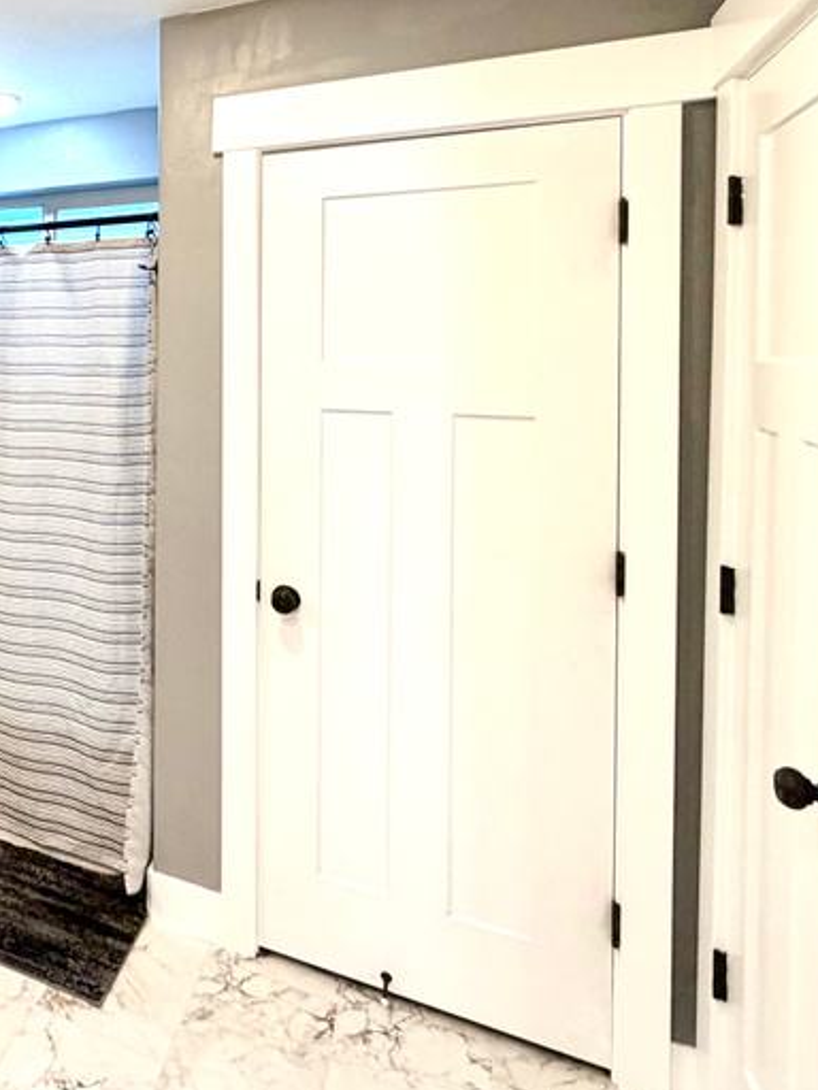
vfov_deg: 61.8
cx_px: -104
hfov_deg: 39.5
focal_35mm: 28
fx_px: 882
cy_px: 356
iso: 200
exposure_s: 1/120
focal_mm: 2.22
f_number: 2.2
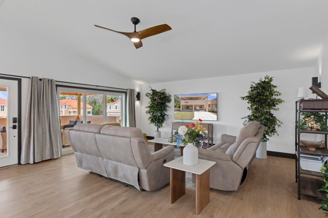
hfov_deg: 90.0
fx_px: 164
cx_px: 164
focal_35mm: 18
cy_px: 109
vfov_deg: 67.4
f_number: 8
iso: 320
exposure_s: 1/2
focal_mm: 12
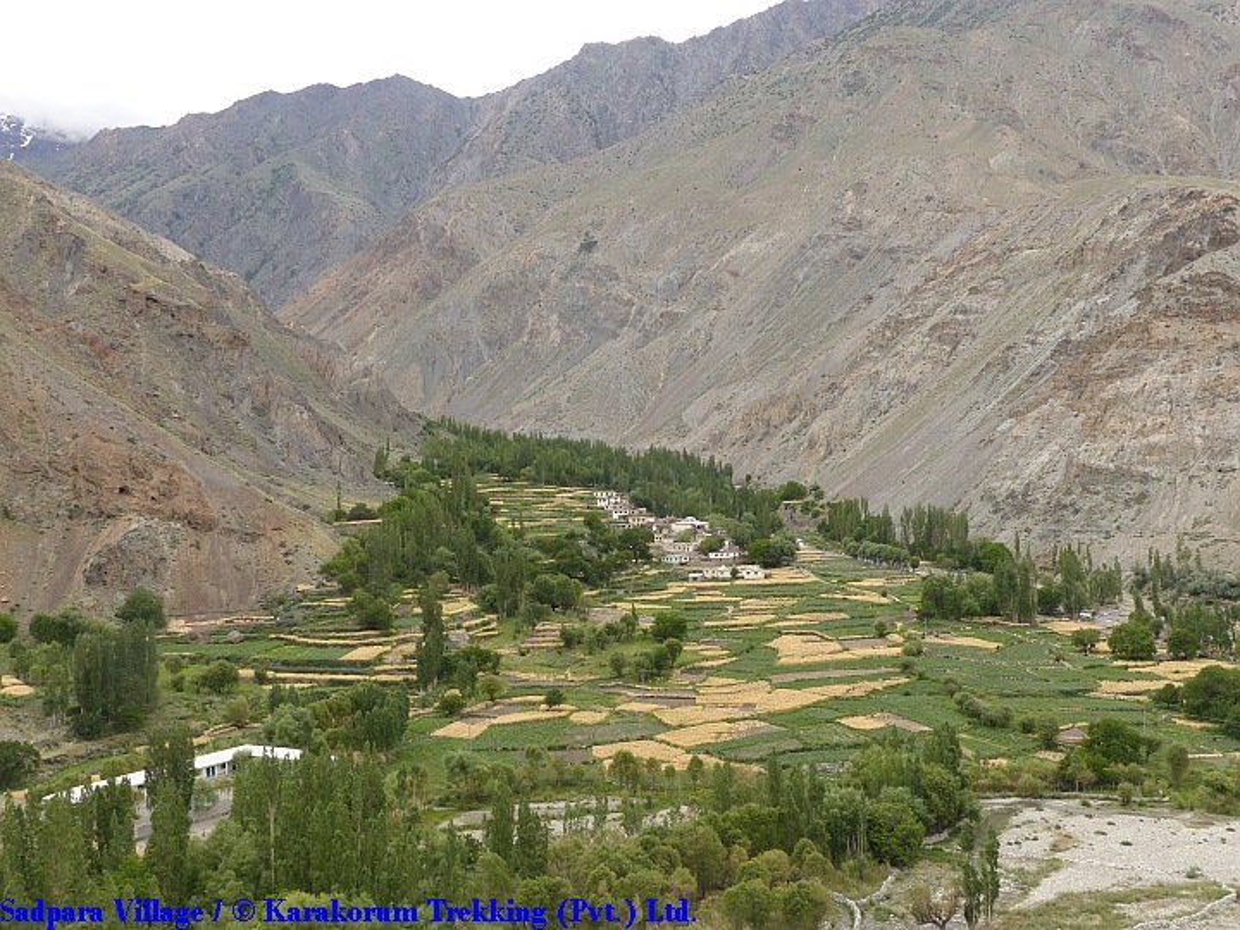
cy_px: 465
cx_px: 620
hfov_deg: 49.0
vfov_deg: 37.7
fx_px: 1361
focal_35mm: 38
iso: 100
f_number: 4
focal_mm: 6.8
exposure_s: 1/250
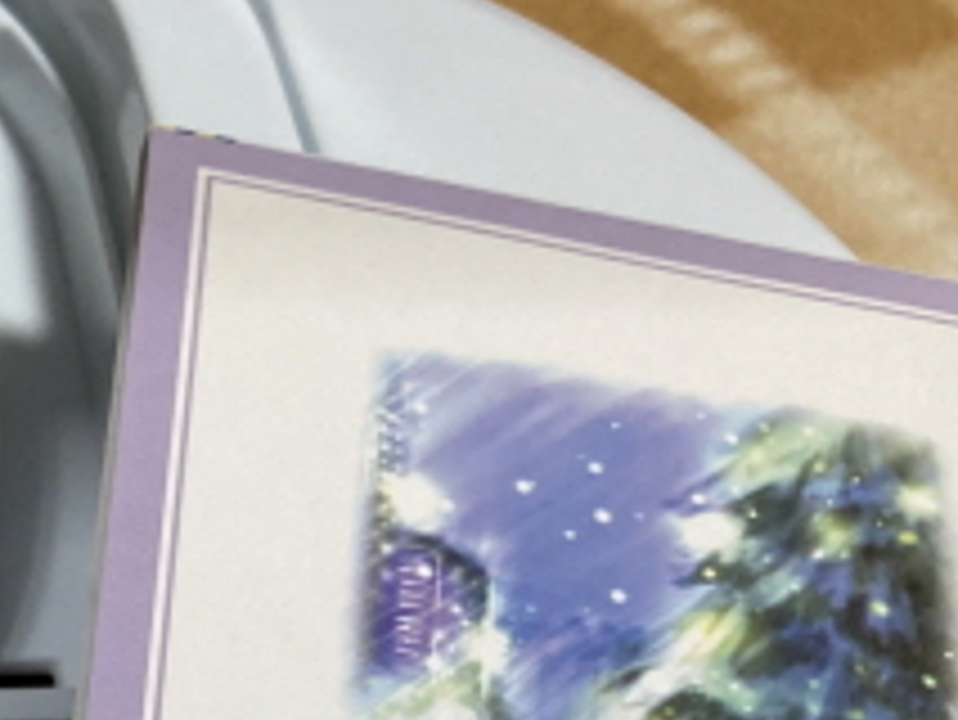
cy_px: 909
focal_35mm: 105
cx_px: -513
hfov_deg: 16.8
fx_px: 2908
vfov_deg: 13.6
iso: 64
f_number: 1.8
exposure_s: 1/50
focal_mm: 3.99
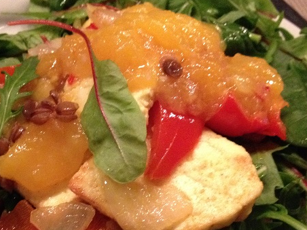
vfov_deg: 23.2
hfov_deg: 30.9
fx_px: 550
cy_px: 197
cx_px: 98
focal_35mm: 62
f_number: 2.4
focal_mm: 4.28
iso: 500
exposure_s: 1/15
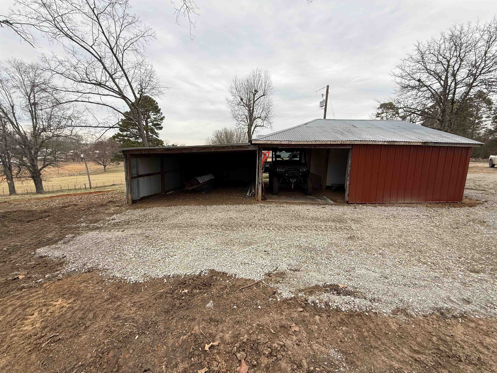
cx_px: 248
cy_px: 186
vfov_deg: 85.7
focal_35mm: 14
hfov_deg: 102.1
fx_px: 201
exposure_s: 1/267
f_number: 2.2
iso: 50
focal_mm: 2.22
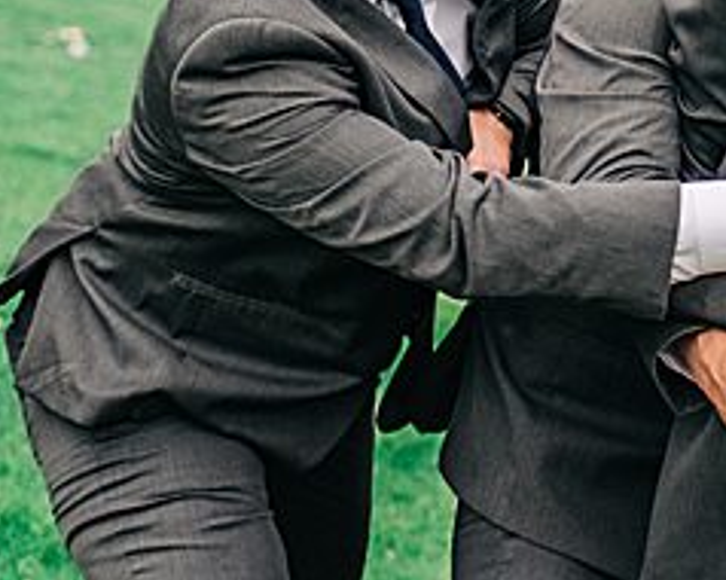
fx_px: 2791
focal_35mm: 130
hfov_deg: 14.6
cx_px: 747
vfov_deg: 11.6
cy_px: -121
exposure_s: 1/3200
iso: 640
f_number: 1.8
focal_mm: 35
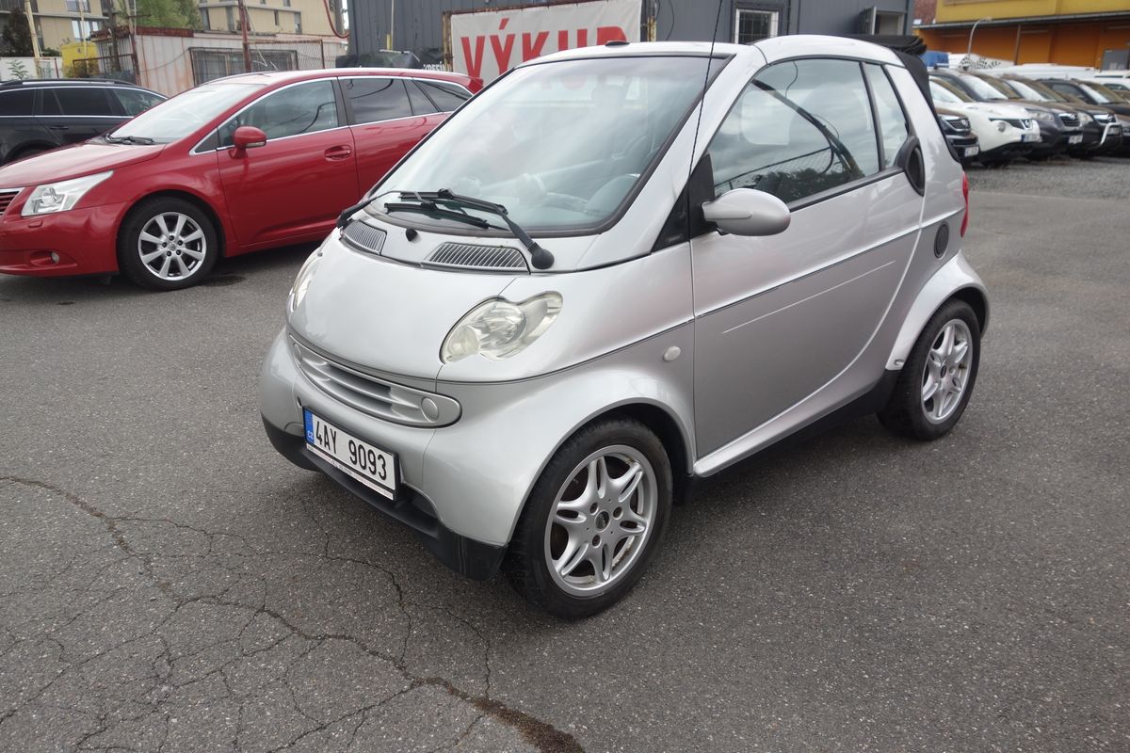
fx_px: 879
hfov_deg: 65.5
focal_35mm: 28
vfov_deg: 46.4
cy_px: 376
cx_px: 565
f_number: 3.5
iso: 125
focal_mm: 10.4
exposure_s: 1/100
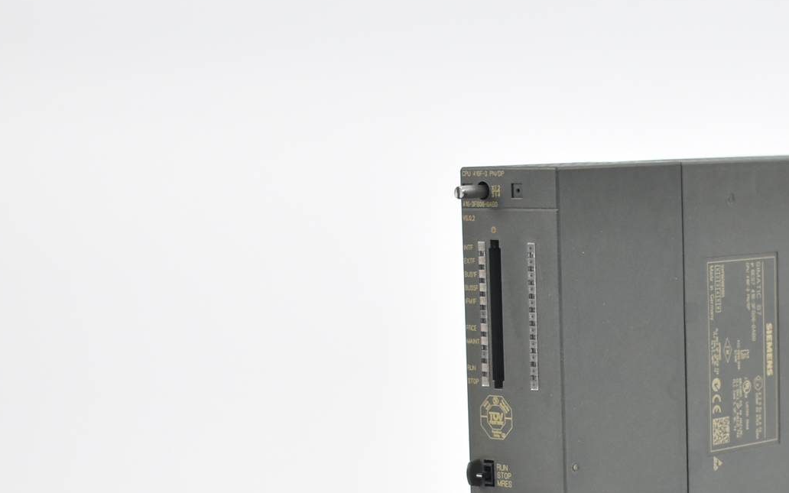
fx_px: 2410
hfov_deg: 18.4
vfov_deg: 11.5
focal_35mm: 112
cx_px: 670
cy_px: 516
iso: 320
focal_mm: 35
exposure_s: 1/60
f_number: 4.5
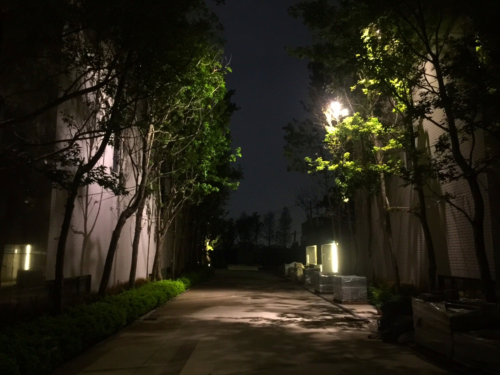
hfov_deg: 61.7
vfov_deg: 48.2
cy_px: 188
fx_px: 419
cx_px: 250
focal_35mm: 29
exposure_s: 1/4
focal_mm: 4.15
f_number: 2.2
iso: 160
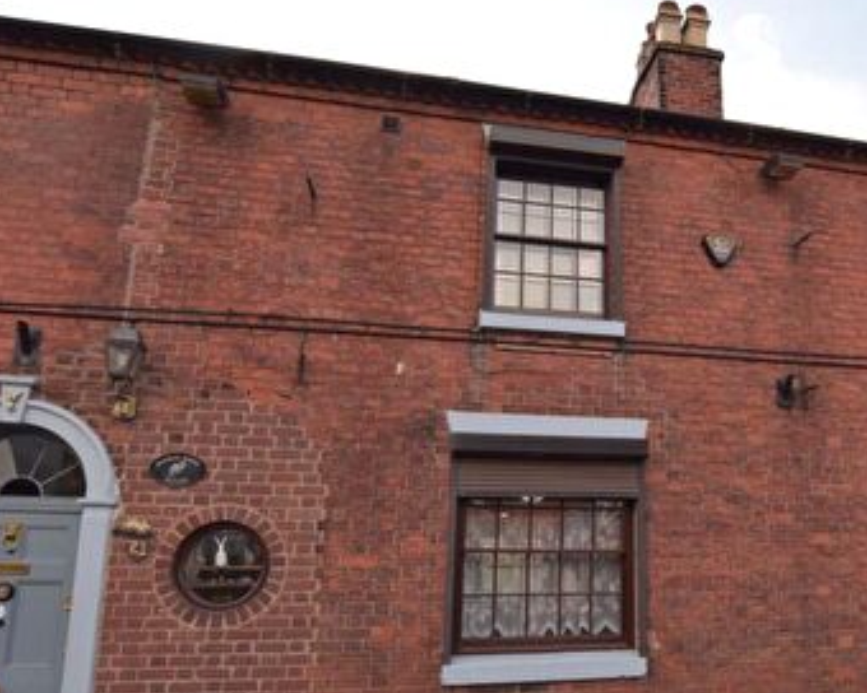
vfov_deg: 49.8
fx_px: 744
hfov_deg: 58.2
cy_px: 391
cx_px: 620
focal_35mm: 29
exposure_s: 1/125
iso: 100
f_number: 5.6
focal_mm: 10
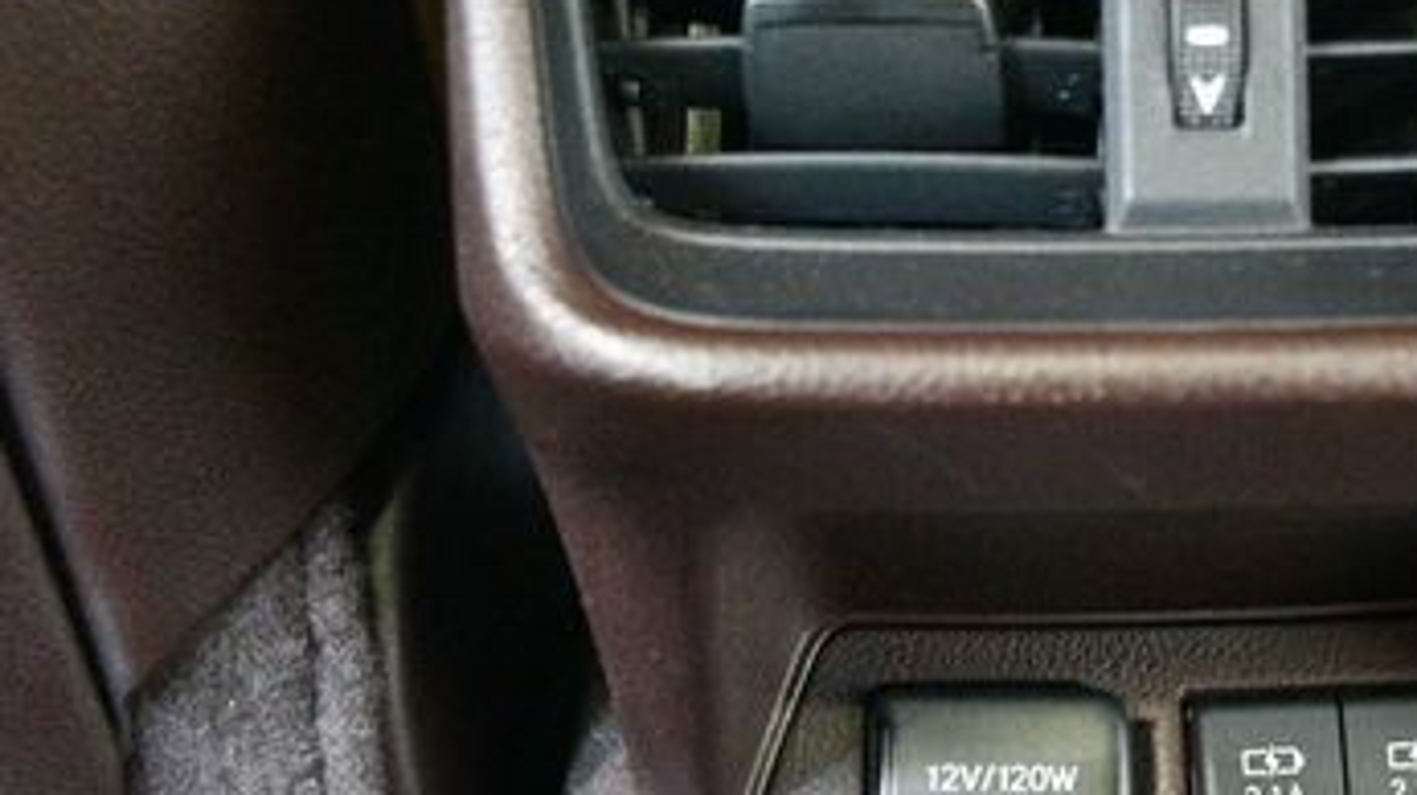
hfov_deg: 32.2
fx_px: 2403
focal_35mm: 64
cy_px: 357
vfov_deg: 18.8
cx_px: 1081
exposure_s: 1/20
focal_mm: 22
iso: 12800
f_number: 3.5
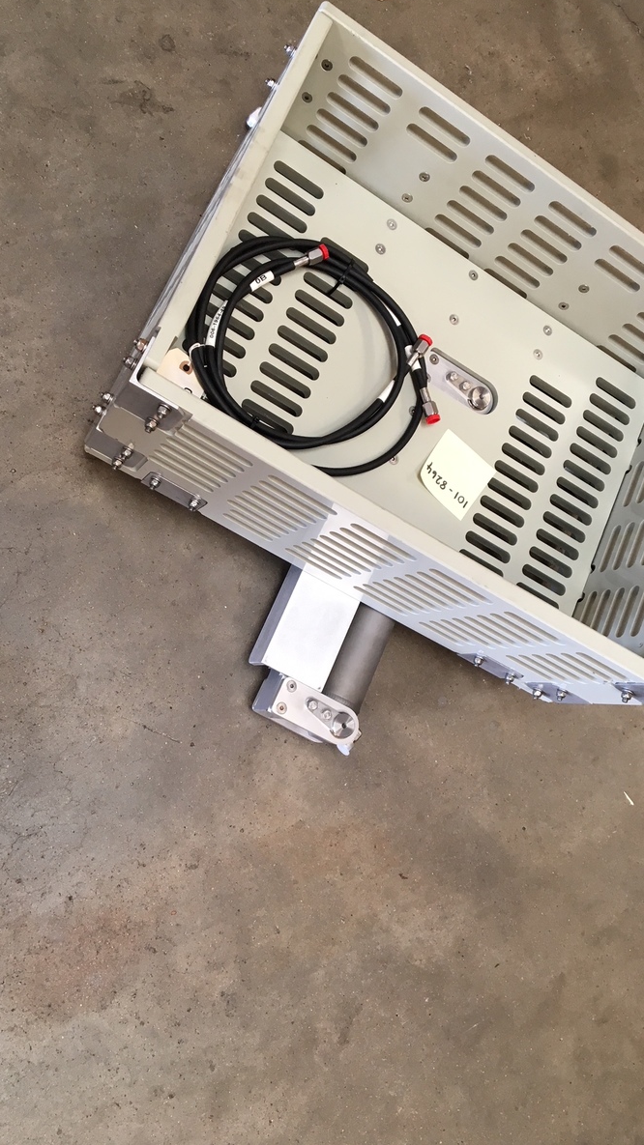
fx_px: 972
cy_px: 567
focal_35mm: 32
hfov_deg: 36.6
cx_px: 306
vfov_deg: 61.0
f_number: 2.2
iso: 64
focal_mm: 4.15
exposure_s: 1/30
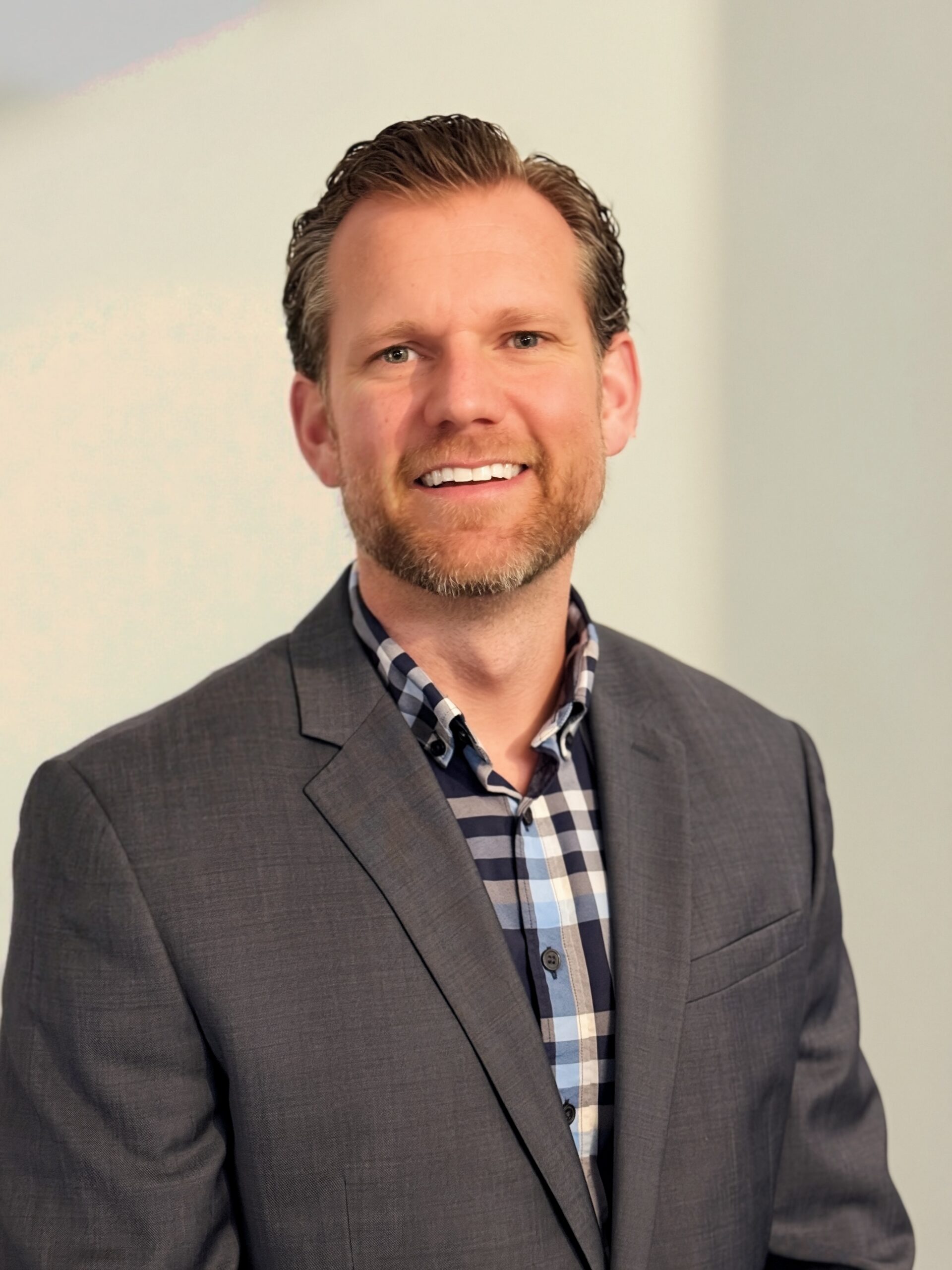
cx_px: 476
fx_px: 1760
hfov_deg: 30.3
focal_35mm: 48
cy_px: 635
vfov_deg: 39.7
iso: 500
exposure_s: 1/30
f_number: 1.78
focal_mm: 6.76
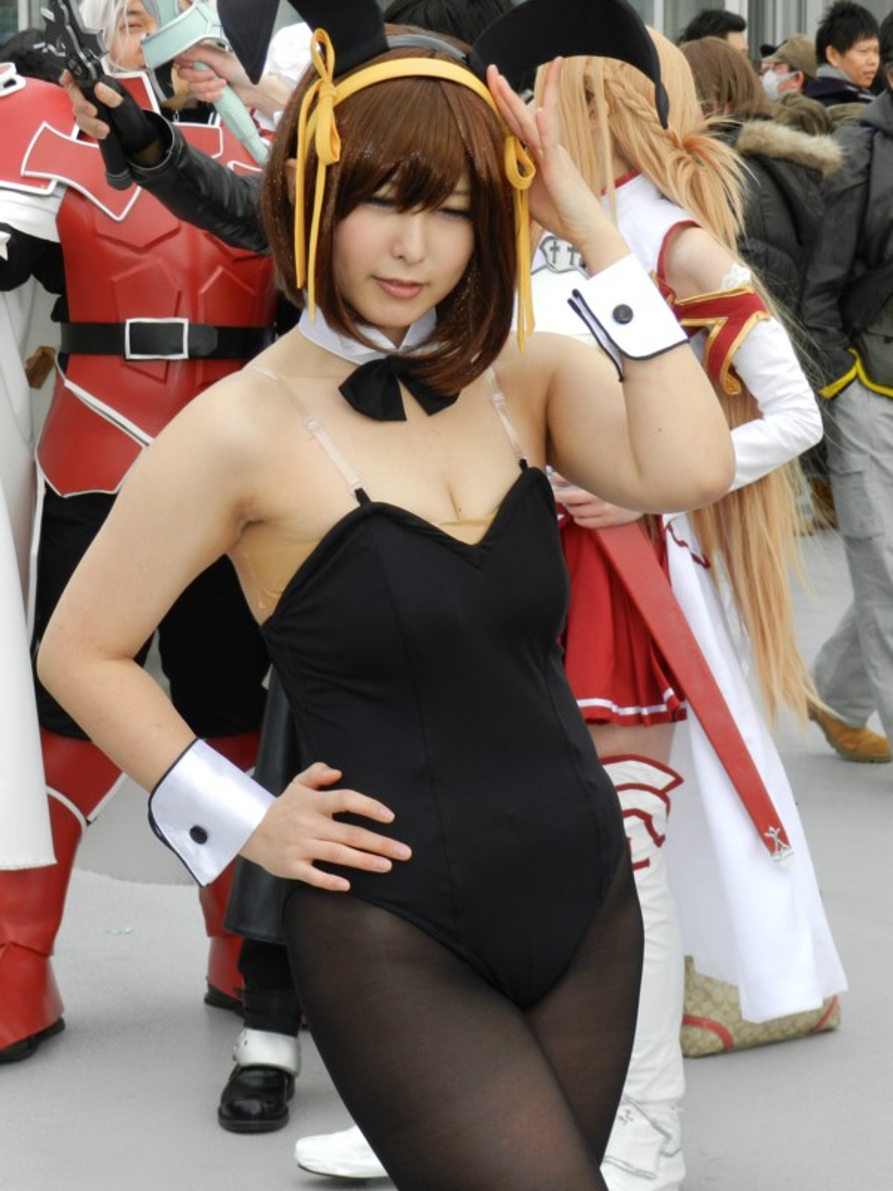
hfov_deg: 12.9
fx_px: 3956
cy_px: 596
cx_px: 446
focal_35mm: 115
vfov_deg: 17.1
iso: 160
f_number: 4.8
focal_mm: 20.5
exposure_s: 1/160
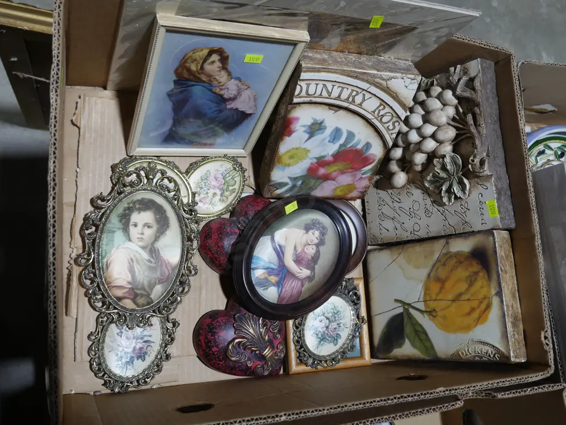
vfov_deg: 41.8
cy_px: 212
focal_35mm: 34
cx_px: 283
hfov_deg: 53.9
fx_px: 556
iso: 200
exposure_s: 1/100
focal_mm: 17
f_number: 4
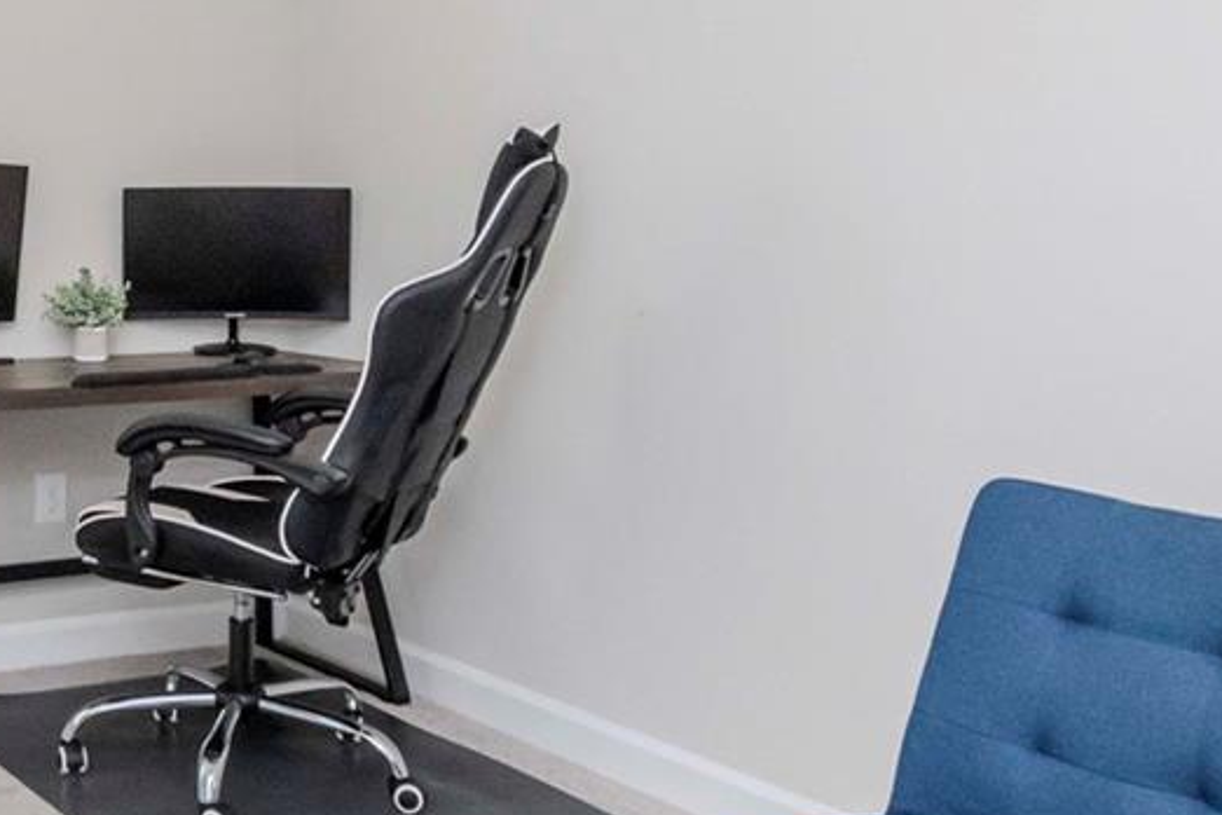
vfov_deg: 28.5
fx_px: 1561
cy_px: 141
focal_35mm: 46
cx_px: 44
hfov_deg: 38.7
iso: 500
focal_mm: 10
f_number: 9
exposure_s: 1/200
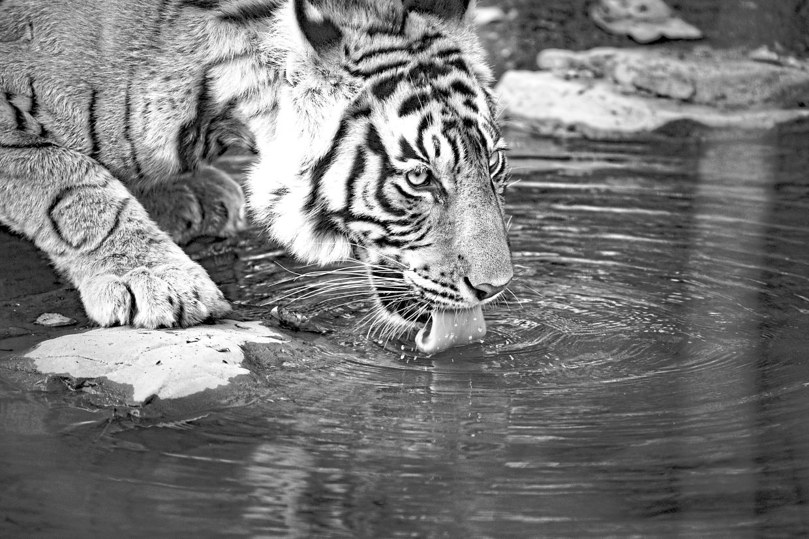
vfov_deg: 2.9
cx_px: 404
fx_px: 10783
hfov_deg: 4.3
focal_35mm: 480
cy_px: 270
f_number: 4
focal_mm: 400
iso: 1000
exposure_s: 1/200
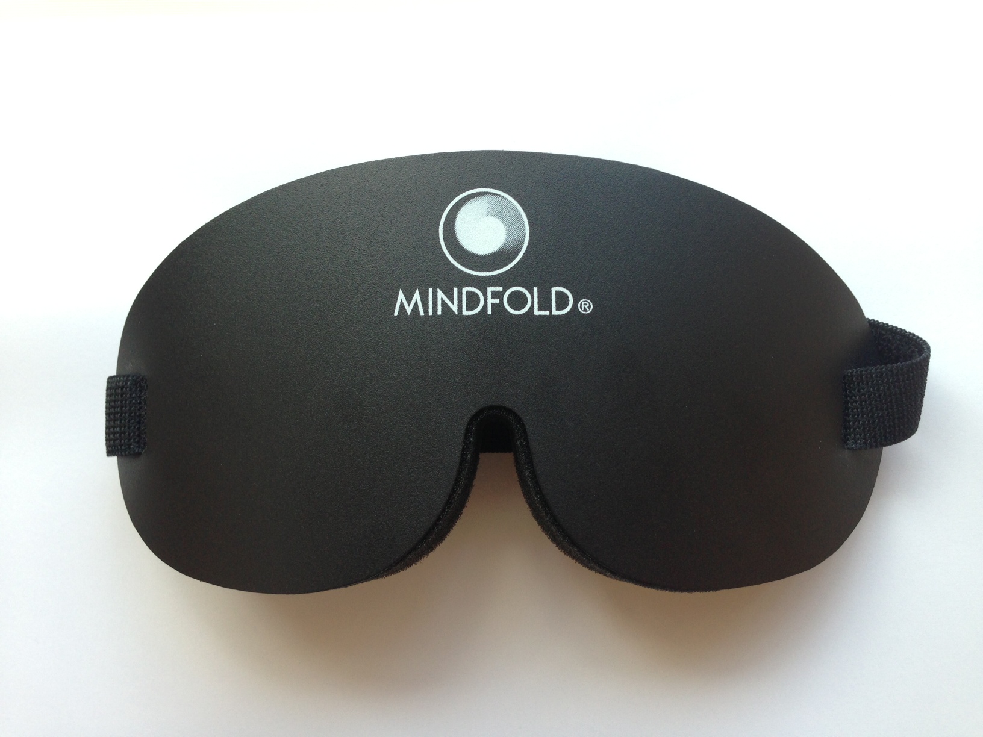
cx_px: 492
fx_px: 937
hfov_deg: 55.4
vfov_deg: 42.9
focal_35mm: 33
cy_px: 368
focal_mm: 4.13
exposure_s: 1/60
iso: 64
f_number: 2.4
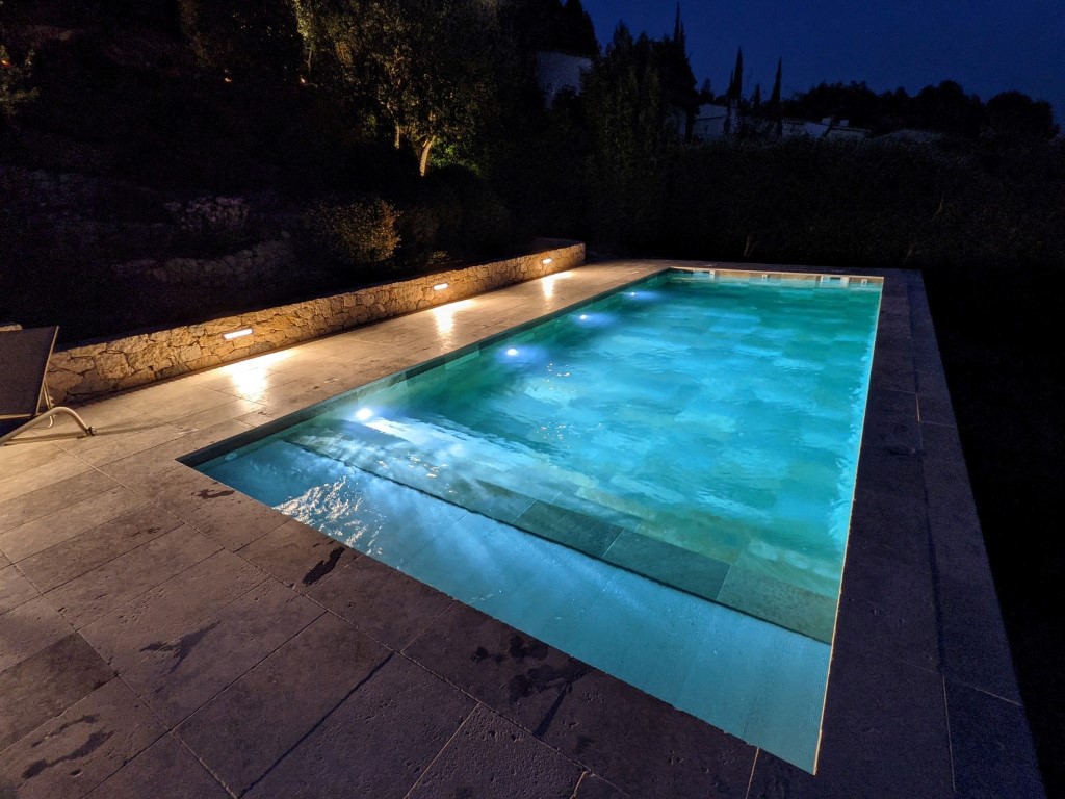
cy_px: 400
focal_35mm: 16
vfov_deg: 78.1
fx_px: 492
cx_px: 532
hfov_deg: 94.5
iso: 183
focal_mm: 2.22
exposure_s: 1/14.1
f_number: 2.2
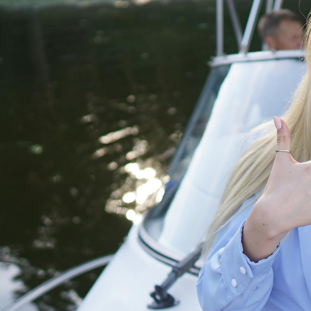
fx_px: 681
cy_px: 163
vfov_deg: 25.7
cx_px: 336
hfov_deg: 24.2
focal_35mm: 67
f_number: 1.4
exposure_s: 1/2500
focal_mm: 16
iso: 100
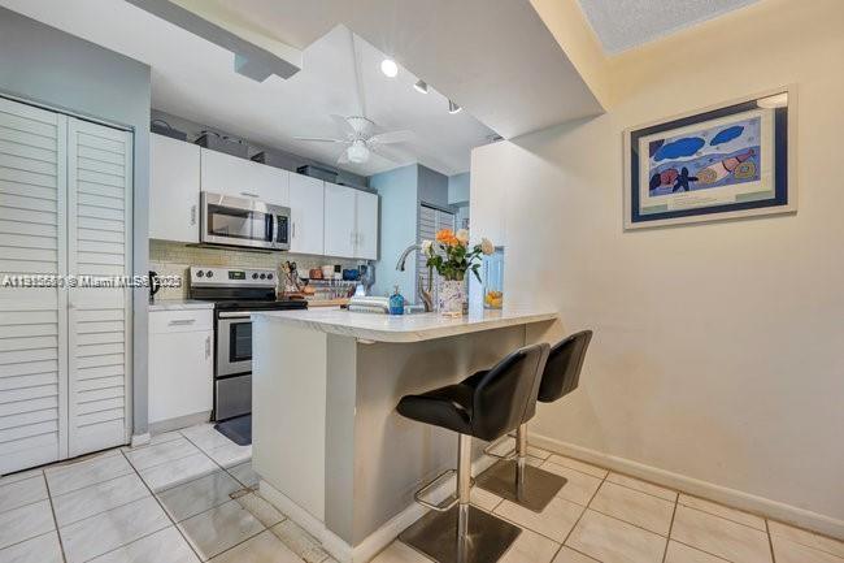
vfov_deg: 81.2
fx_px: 328
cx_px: 422
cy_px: 282
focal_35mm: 14
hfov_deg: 104.3
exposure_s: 1/1.67
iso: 100
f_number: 8
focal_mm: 14
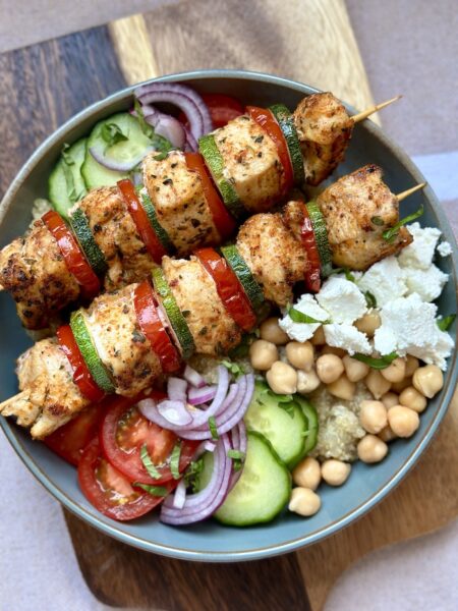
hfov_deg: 30.3
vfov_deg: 39.7
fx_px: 847
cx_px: 229
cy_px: 306
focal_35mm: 48
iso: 125
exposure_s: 1/102
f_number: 1.78
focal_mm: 6.86
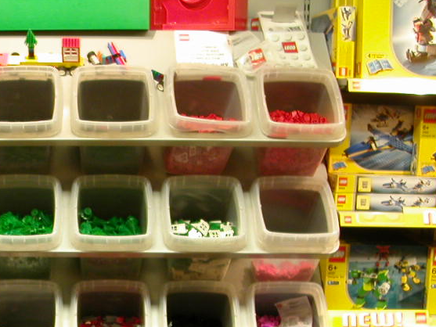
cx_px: 38
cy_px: 297
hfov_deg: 27.5
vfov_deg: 21.1
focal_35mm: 68
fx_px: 857
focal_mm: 5.6
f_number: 2.7
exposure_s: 1/28.9
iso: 143
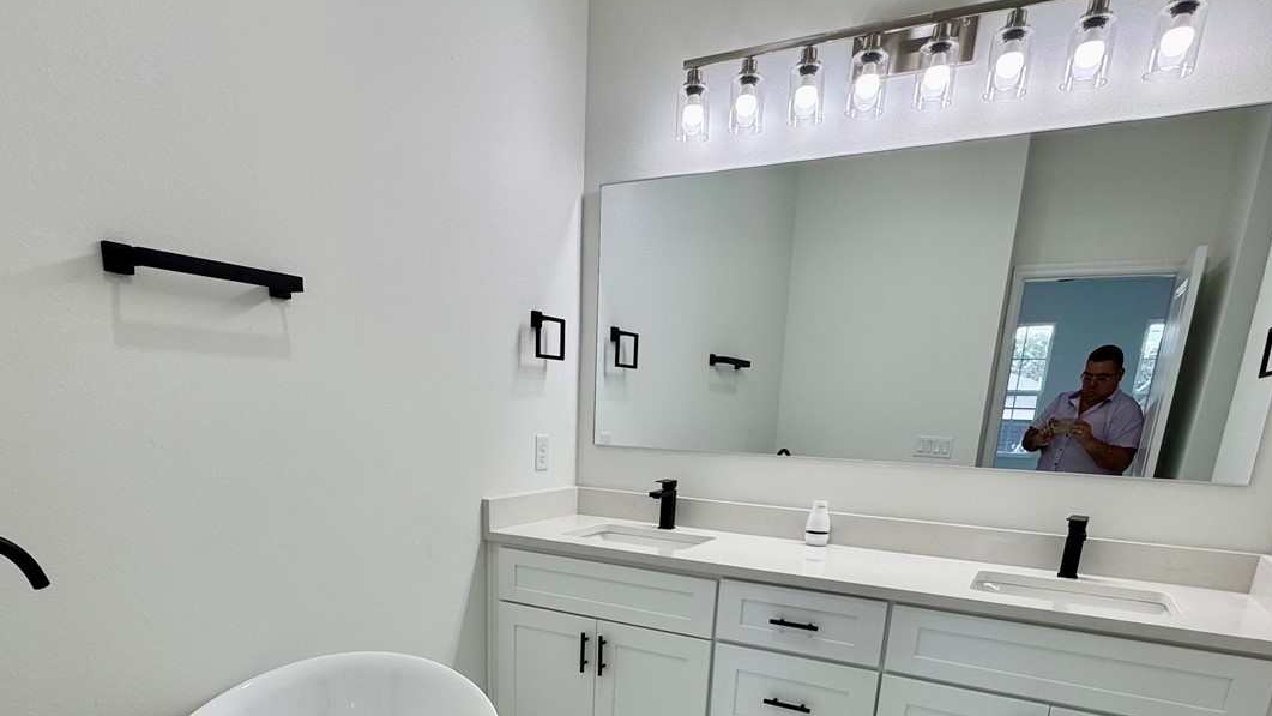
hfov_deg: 78.6
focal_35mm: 23
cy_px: 631
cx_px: 595
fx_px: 776
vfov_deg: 45.4
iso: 50
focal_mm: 2.22
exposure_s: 1/120
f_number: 2.2
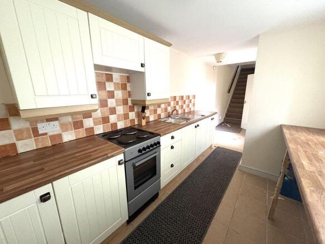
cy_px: 122
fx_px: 131
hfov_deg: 102.1
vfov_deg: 85.7
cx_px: 162
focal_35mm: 14
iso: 640
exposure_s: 1/60
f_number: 2.2
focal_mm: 2.22
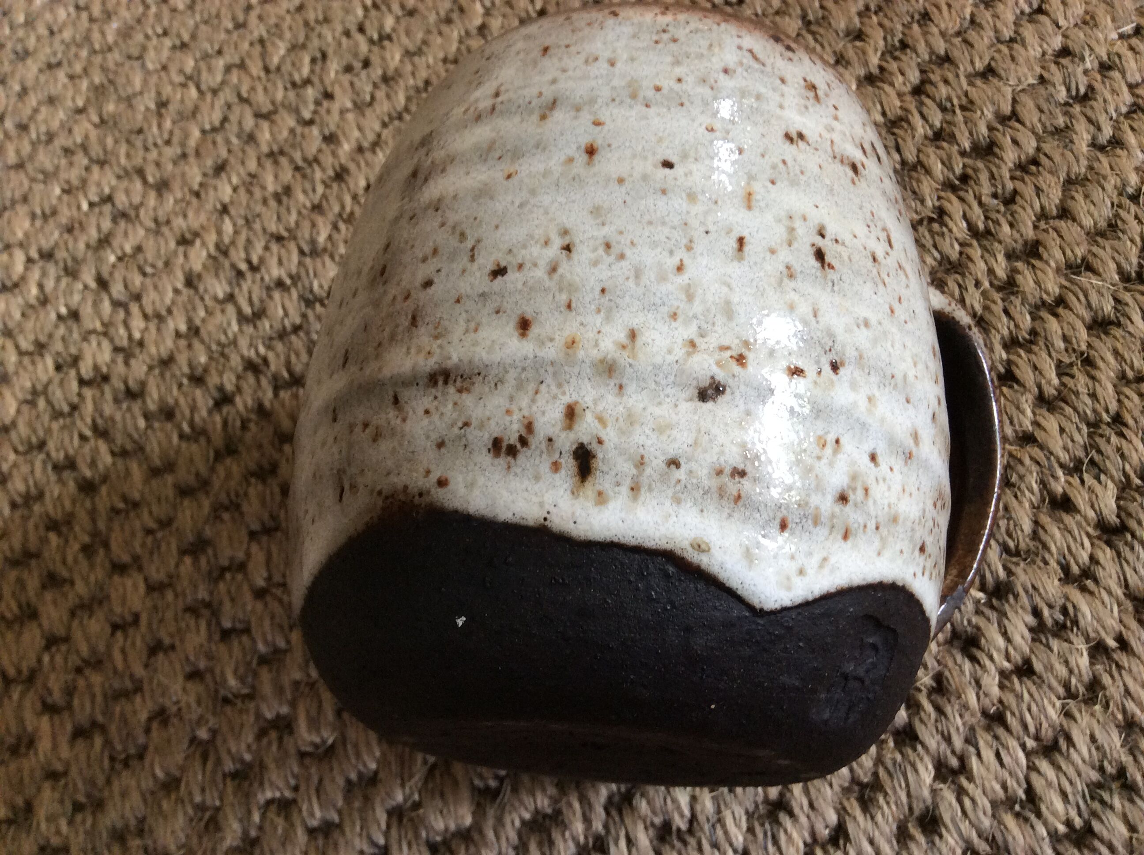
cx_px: 572
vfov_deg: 44.1
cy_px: 428
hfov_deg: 56.9
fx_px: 1056
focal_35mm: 32
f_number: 2.4
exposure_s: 1/25
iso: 80
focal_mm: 3.3
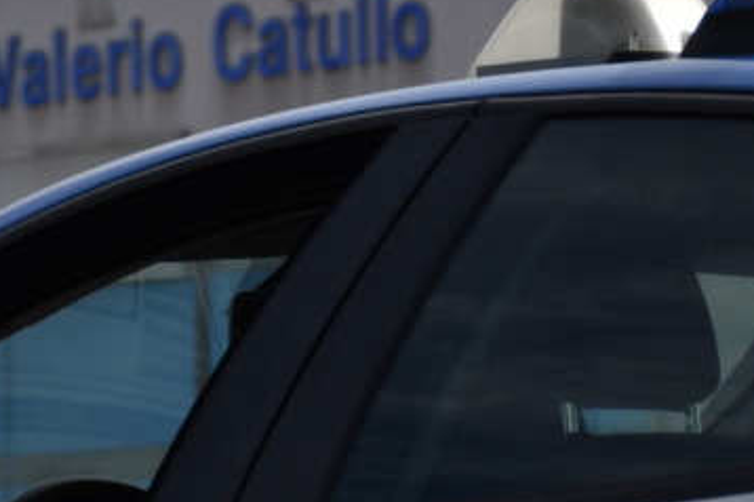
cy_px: 463
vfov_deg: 4.3
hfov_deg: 6.4
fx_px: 6738
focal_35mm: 322
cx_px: 78
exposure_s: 1/4000
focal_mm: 60
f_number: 5
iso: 400
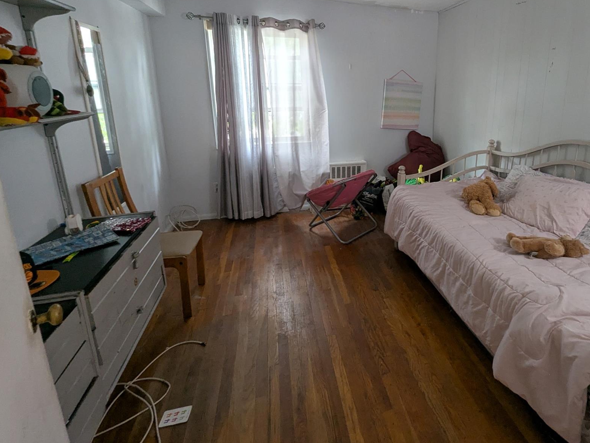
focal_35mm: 17
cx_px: 377
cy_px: 158
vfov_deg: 73.1
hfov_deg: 88.7
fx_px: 290
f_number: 2.2
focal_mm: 1.95
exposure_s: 1/30
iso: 149
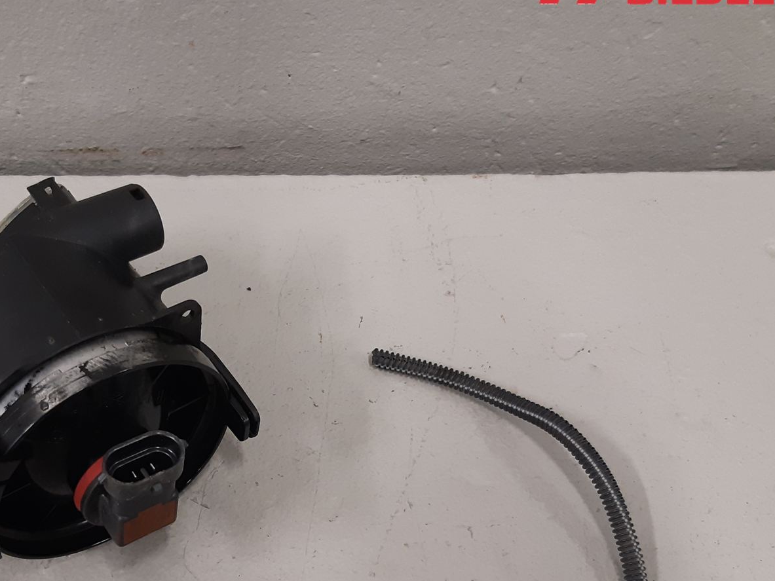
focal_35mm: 45
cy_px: 396
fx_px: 1007
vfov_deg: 31.9
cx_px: 271
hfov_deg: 41.6
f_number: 1.7
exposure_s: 1/50
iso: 160
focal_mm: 3.93
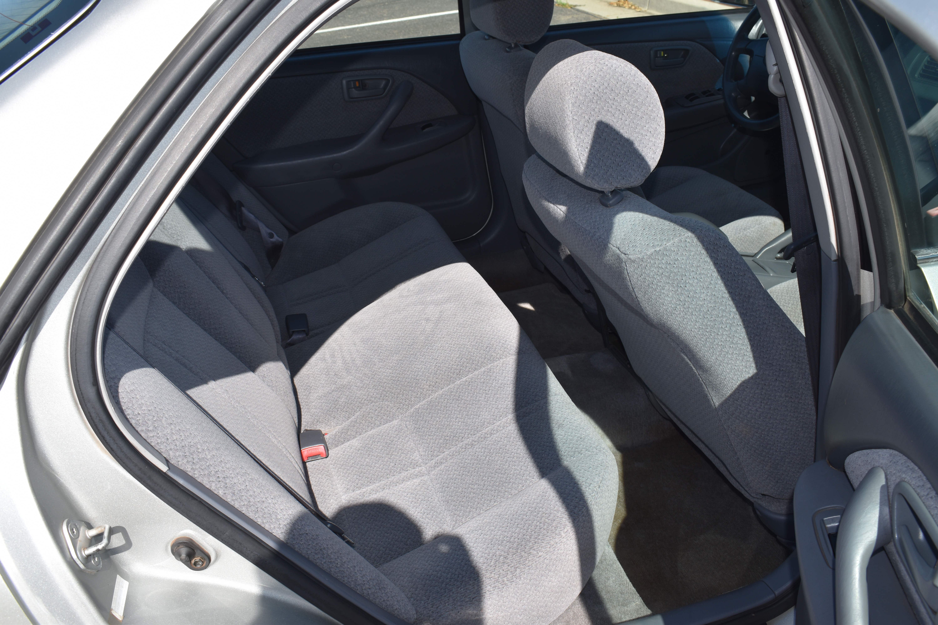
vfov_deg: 40.0
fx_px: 860
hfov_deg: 57.2
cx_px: 469
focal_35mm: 33
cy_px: 312
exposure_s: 1/200
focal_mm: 22
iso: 100
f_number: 9
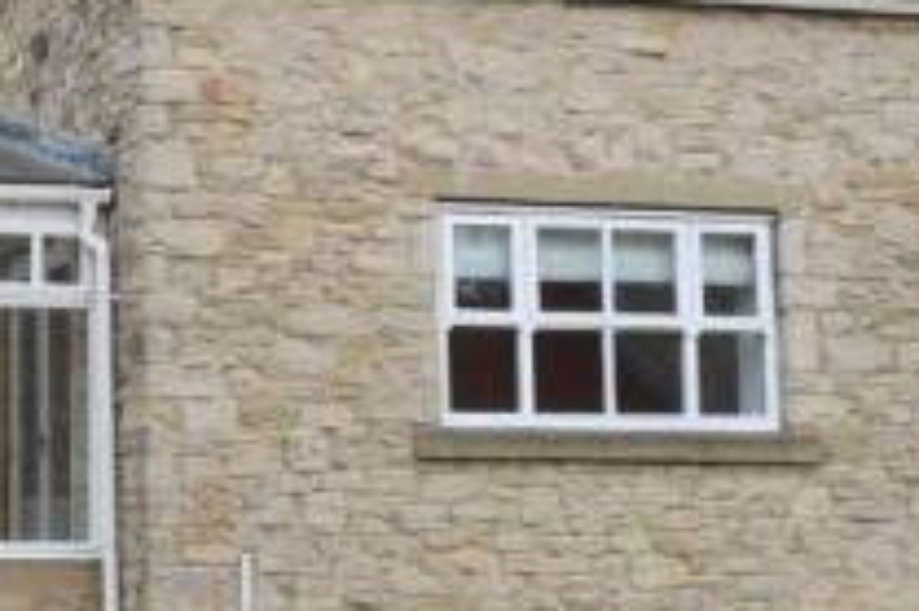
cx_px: -182
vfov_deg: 14.5
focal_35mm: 94
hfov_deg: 20.3
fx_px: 2398
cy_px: 209
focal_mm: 20
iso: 800
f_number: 5.6
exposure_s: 1/80
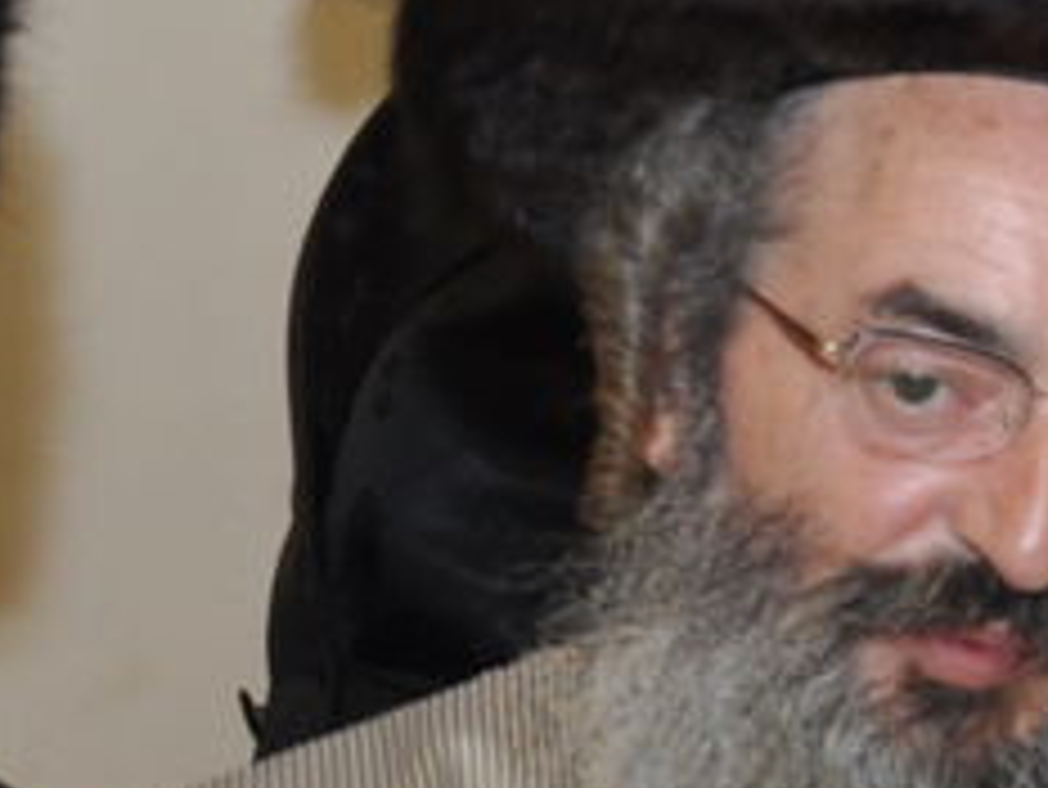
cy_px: 570
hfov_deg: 9.5
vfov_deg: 8.2
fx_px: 5509
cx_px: 2604
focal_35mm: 182
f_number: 5.6
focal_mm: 21
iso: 400
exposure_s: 1/60
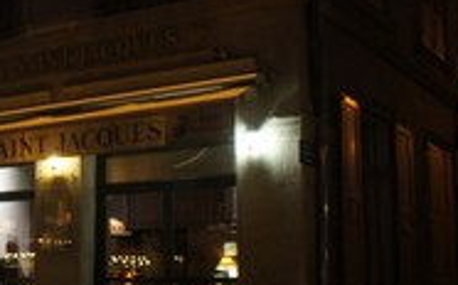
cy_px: 185
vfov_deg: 19.1
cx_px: -84
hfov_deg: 26.9
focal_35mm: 68
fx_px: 848
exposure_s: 1/30
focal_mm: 18
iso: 640
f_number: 3.5
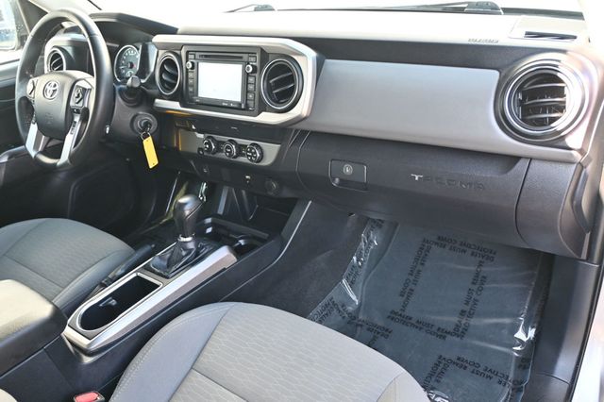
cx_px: 302
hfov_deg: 63.2
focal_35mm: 29
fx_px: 490
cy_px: 201
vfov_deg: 44.6
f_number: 3.8
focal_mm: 19.5
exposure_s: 1/125
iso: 800
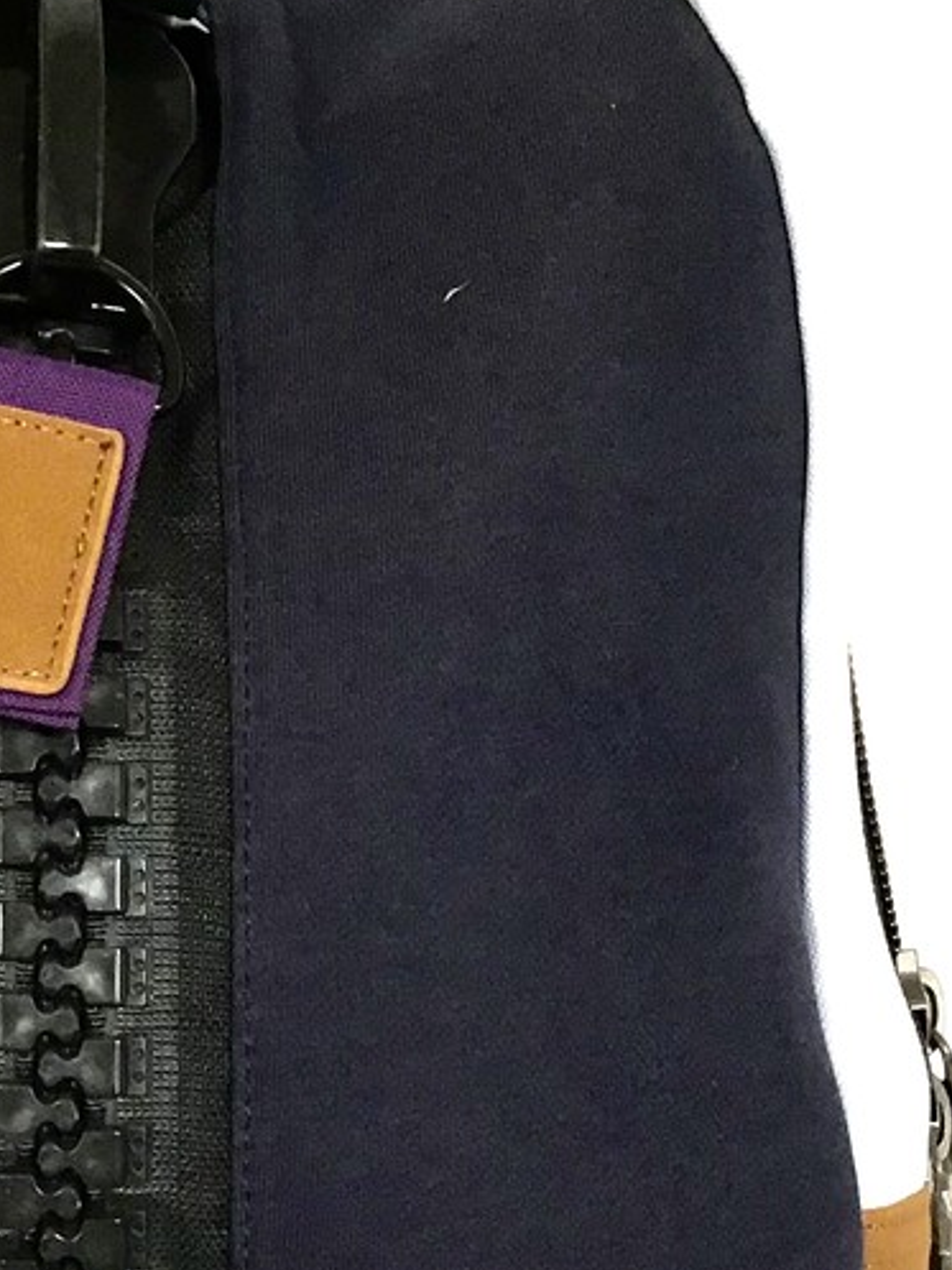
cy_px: 1090
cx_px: 143
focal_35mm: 83
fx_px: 3046
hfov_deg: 17.6
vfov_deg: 23.1
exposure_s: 1/33
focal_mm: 3.3
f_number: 2.4
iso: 50
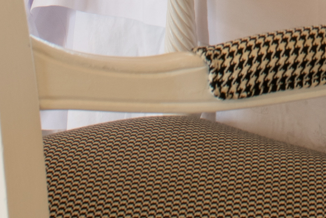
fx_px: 2490
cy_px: -551
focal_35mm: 275
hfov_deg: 7.3
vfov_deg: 4.7
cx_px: 583
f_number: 10
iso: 200
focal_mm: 35
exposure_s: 1/320
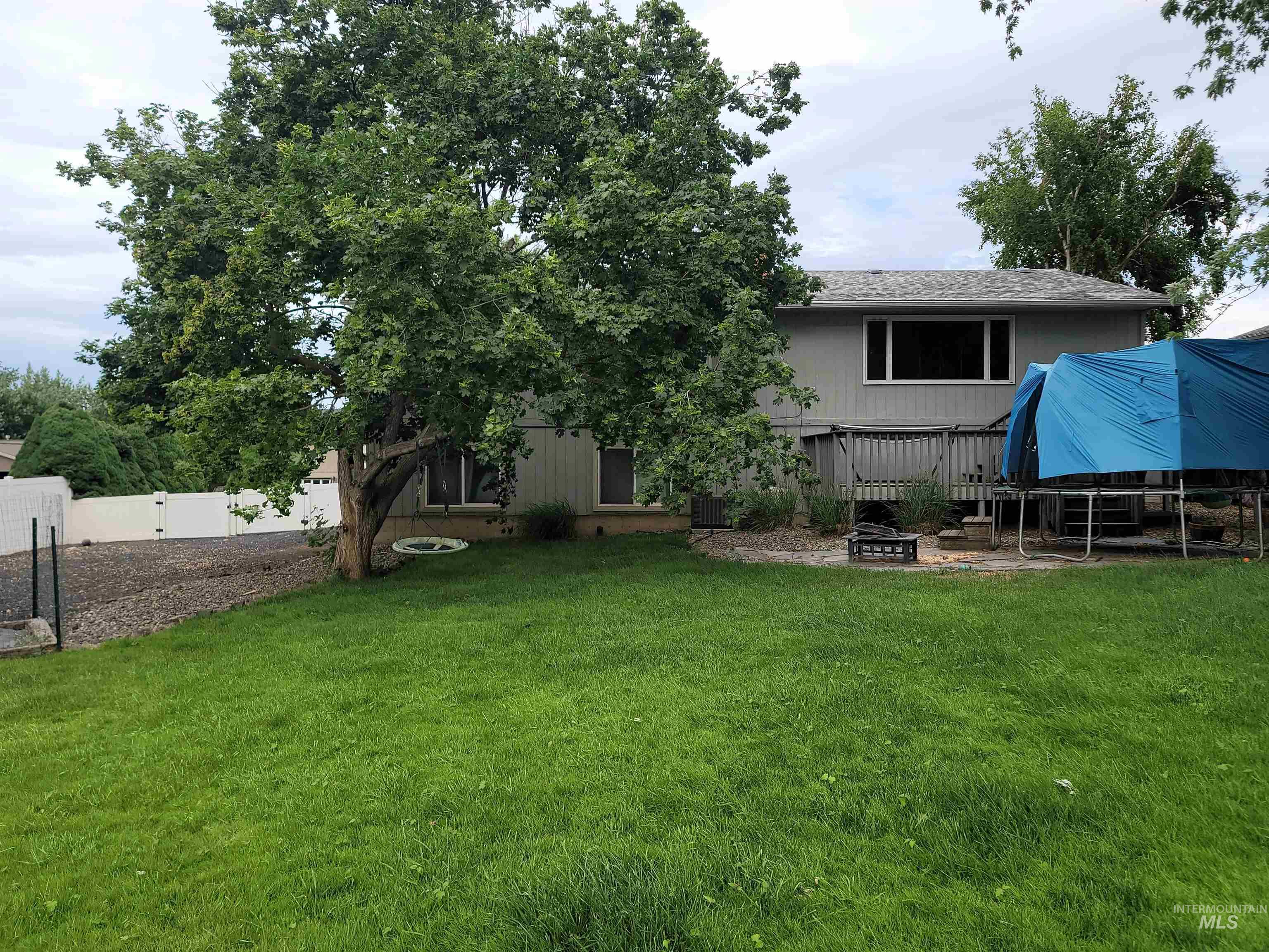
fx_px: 916
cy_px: 476
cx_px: 634
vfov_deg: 54.9
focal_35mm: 25
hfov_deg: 69.4
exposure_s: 1/262
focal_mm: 7
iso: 20
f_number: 1.8
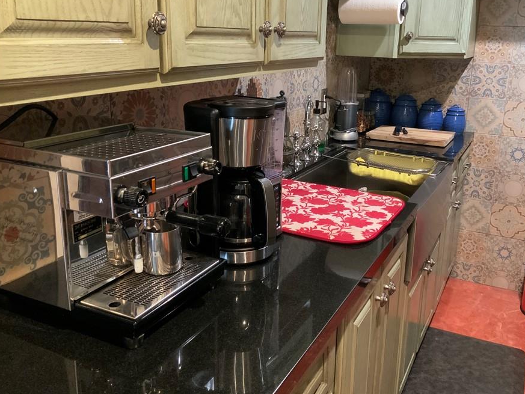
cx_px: 302
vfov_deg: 41.7
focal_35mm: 34
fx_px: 516
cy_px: 165
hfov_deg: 53.7
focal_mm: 3
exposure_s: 1/30
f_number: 1.8
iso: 320
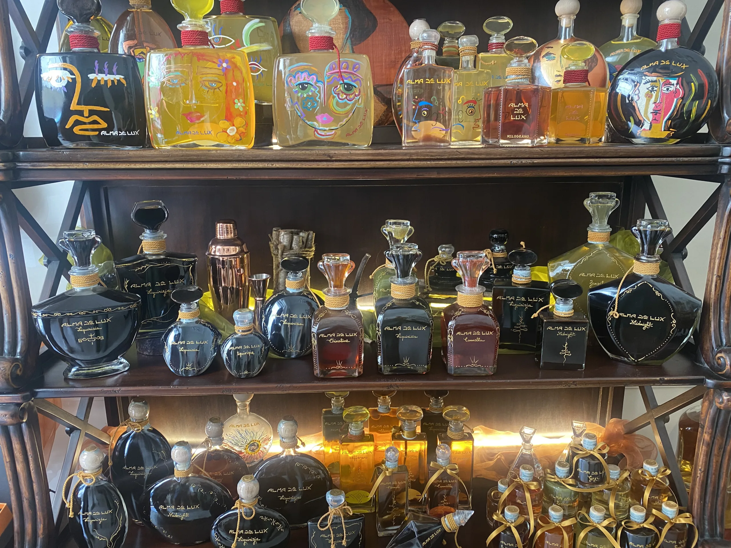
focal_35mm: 26
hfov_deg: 67.3
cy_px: 274
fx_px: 549
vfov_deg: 53.1
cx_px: 366
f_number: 1.8
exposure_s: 1/60
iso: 160
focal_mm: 4.25
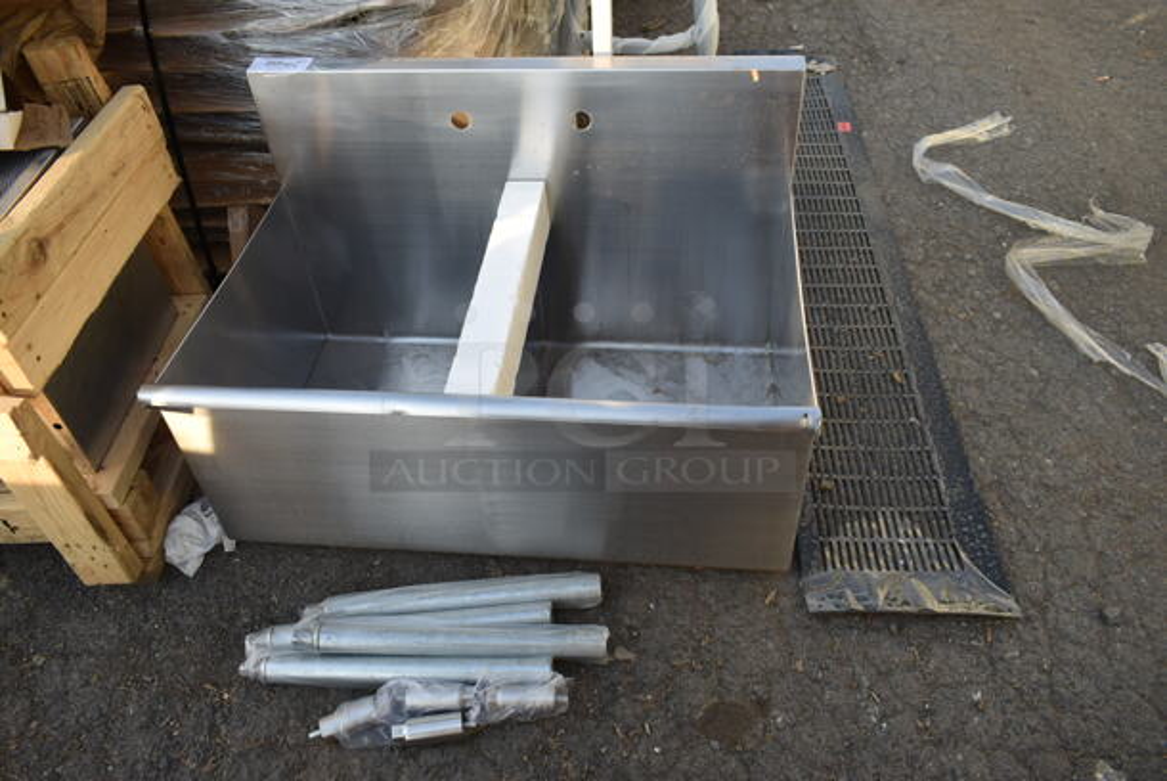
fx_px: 876
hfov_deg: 67.3
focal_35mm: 27
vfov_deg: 48.0
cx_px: 584
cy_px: 390
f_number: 5
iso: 100
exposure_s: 1/125
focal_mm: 18
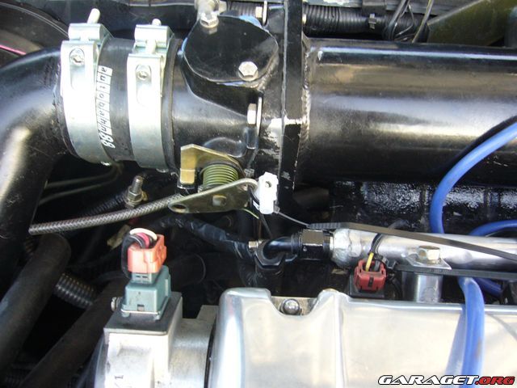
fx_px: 523
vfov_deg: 40.7
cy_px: 194
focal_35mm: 35
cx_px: 258
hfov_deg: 52.6
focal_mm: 5.8
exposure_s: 1/8
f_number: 2.8
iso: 80
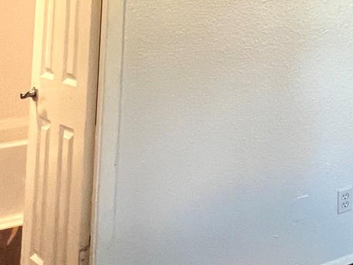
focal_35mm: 50
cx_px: 566
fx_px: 510
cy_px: -77
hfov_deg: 25.3
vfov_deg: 25.2
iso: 250
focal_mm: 1.57
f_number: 1.8
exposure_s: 1/60
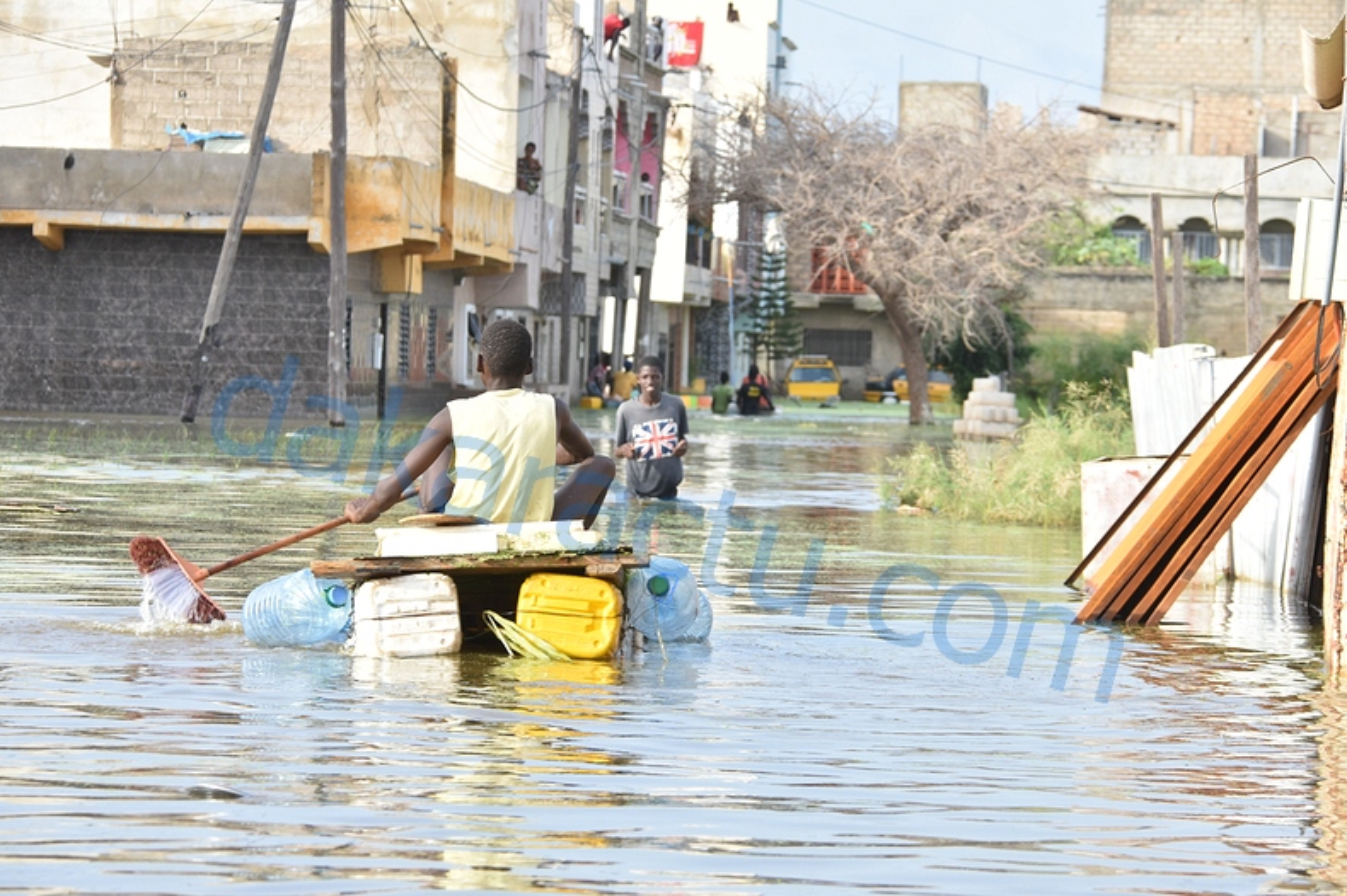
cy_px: 448
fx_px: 6283
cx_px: 674
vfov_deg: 8.2
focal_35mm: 168
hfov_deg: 12.2
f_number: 8
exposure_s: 1/125
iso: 200
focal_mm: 112
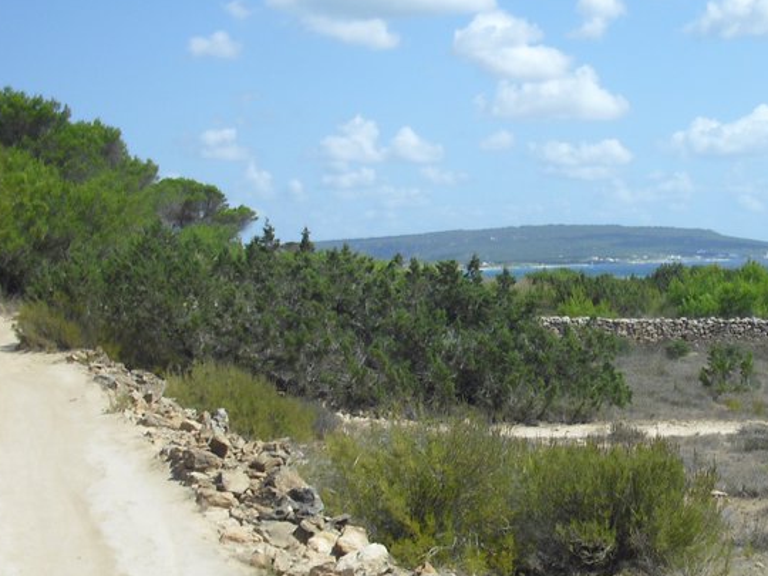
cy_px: 260
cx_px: 616
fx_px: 1597
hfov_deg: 26.5
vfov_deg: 20.4
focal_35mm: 72
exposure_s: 1/320
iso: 100
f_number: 8
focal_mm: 6.2
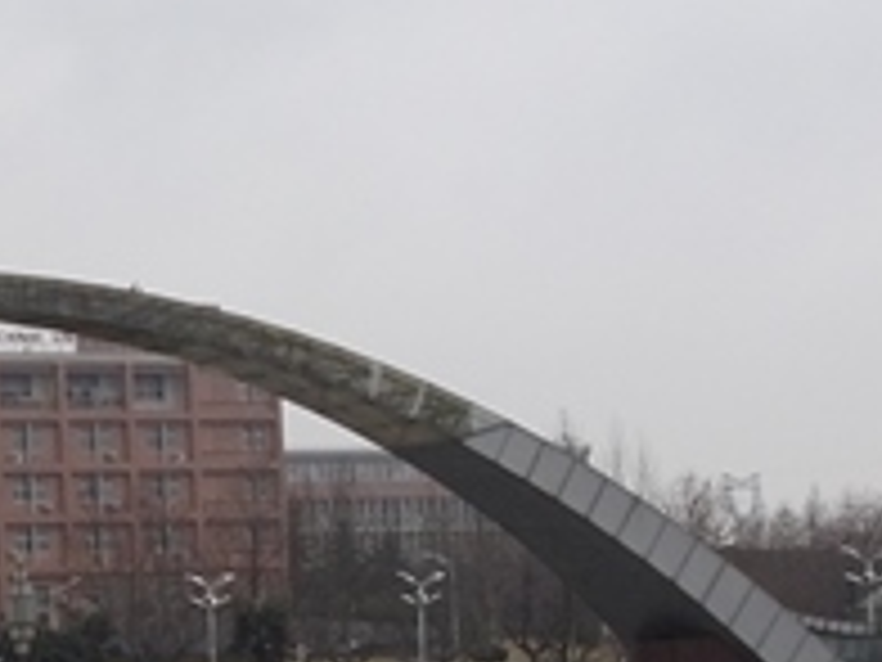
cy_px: 745
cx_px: -176
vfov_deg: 11.7
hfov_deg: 15.2
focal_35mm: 125
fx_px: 3185
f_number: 4
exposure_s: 1/800
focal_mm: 5.98
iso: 160
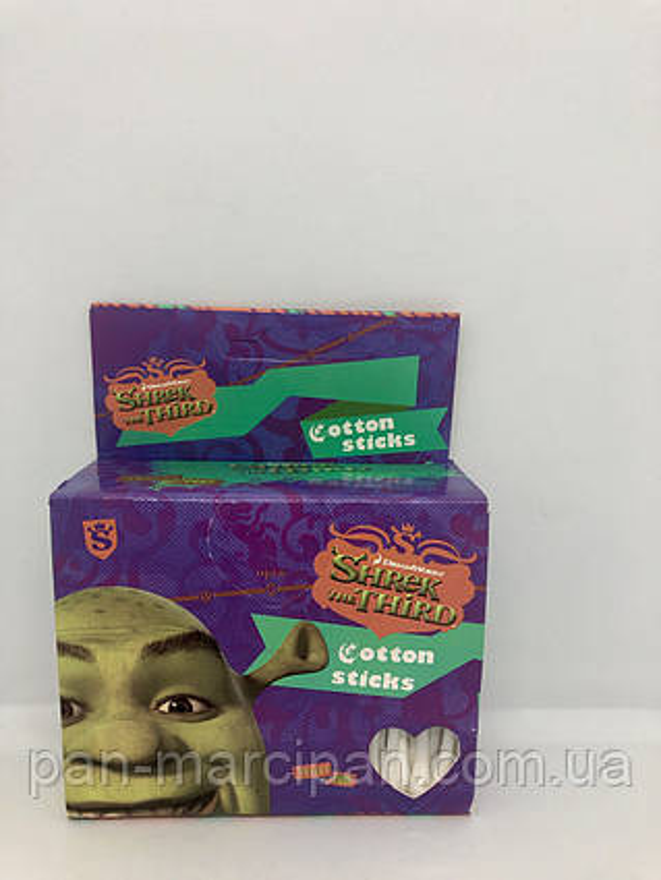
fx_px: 713
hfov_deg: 49.8
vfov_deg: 63.4
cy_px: 440
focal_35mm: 28
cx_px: 330
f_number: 1.8
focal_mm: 3.99
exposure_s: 1/33
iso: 25
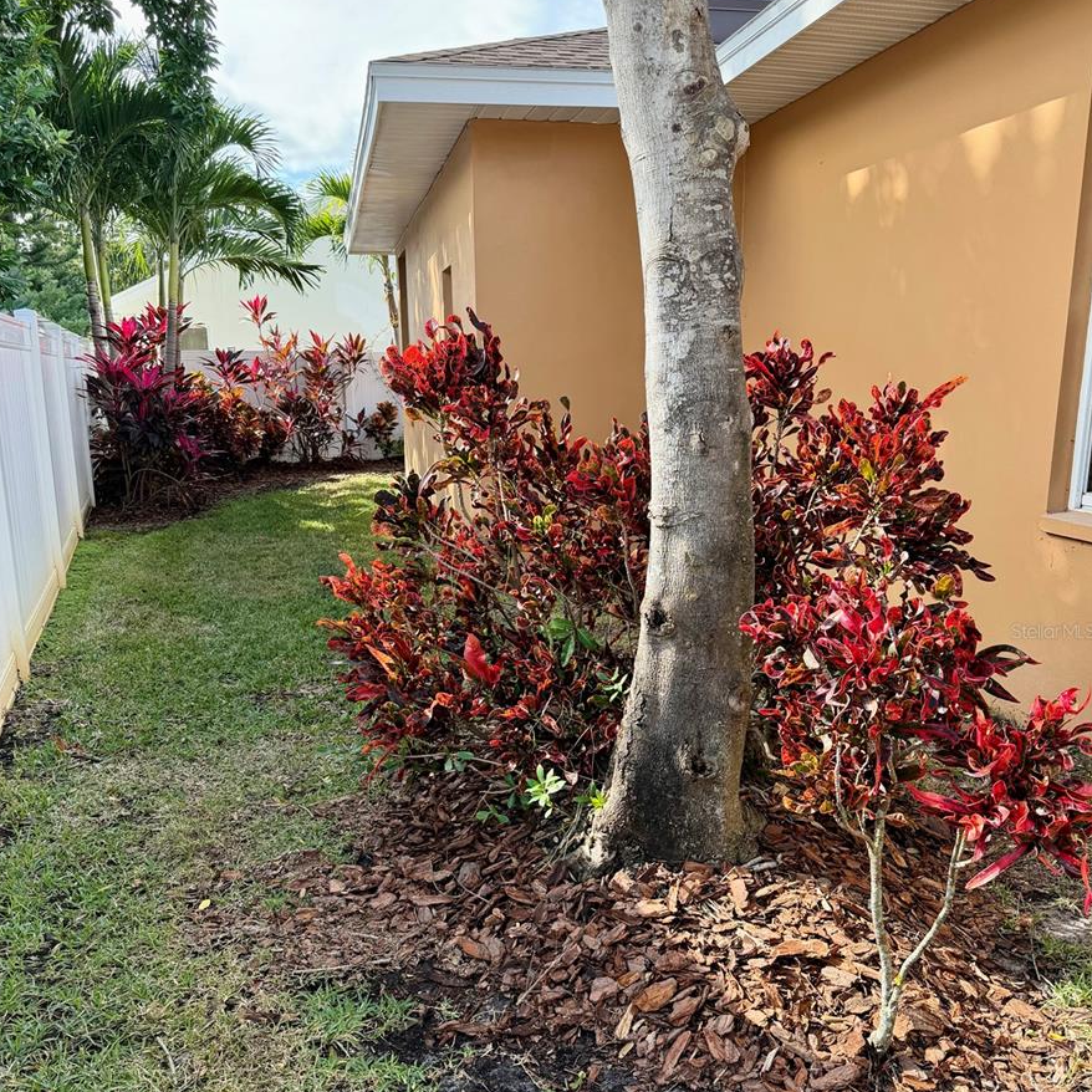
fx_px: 1035
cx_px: 540
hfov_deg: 55.6
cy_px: 631
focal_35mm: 29
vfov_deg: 55.4
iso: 100
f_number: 1.78
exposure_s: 1/589
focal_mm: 6.76
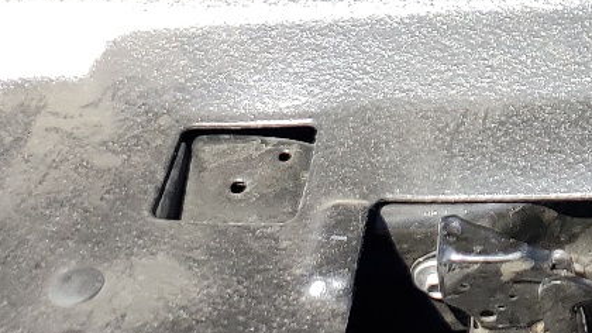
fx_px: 1695
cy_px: -358
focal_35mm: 108
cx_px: 675
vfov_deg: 10.2
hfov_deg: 18.9
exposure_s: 1/1429
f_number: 1.5
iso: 50
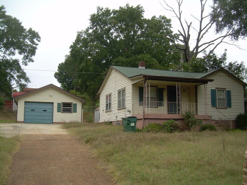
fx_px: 271
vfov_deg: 37.7
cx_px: 124
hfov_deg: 49.0
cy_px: 92
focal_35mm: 38
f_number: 2.8
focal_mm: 6.3
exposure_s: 1/386
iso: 50
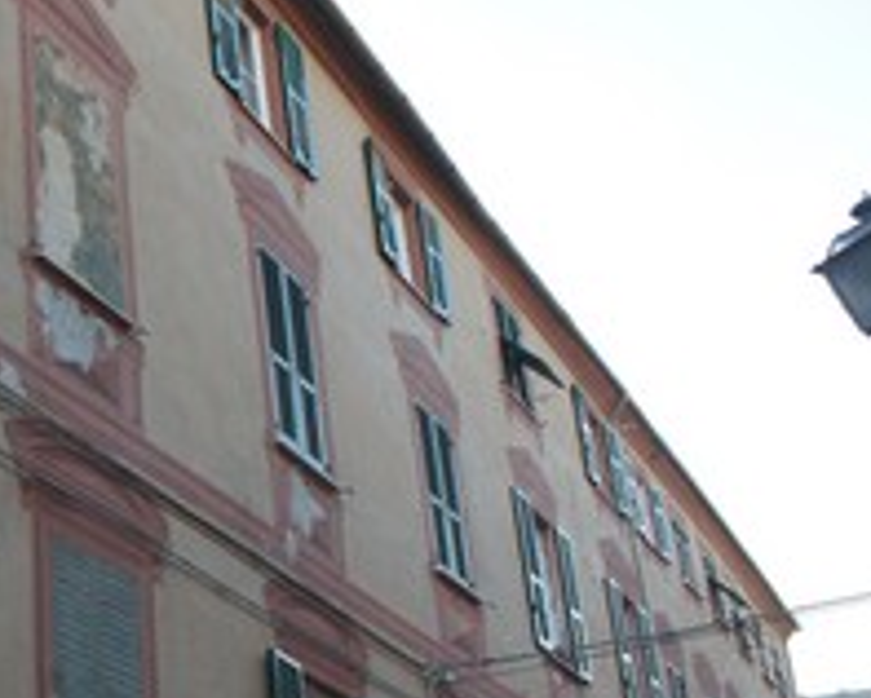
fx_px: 1522
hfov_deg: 28.4
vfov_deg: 25.5
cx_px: -133
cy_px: 526
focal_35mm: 59
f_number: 5.6
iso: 400
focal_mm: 18
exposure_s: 1/125
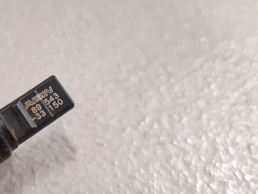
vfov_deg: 30.9
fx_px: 350
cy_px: 93
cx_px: 33
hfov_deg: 38.1
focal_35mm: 47
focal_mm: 3.93
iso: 250
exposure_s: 1/33
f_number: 1.7
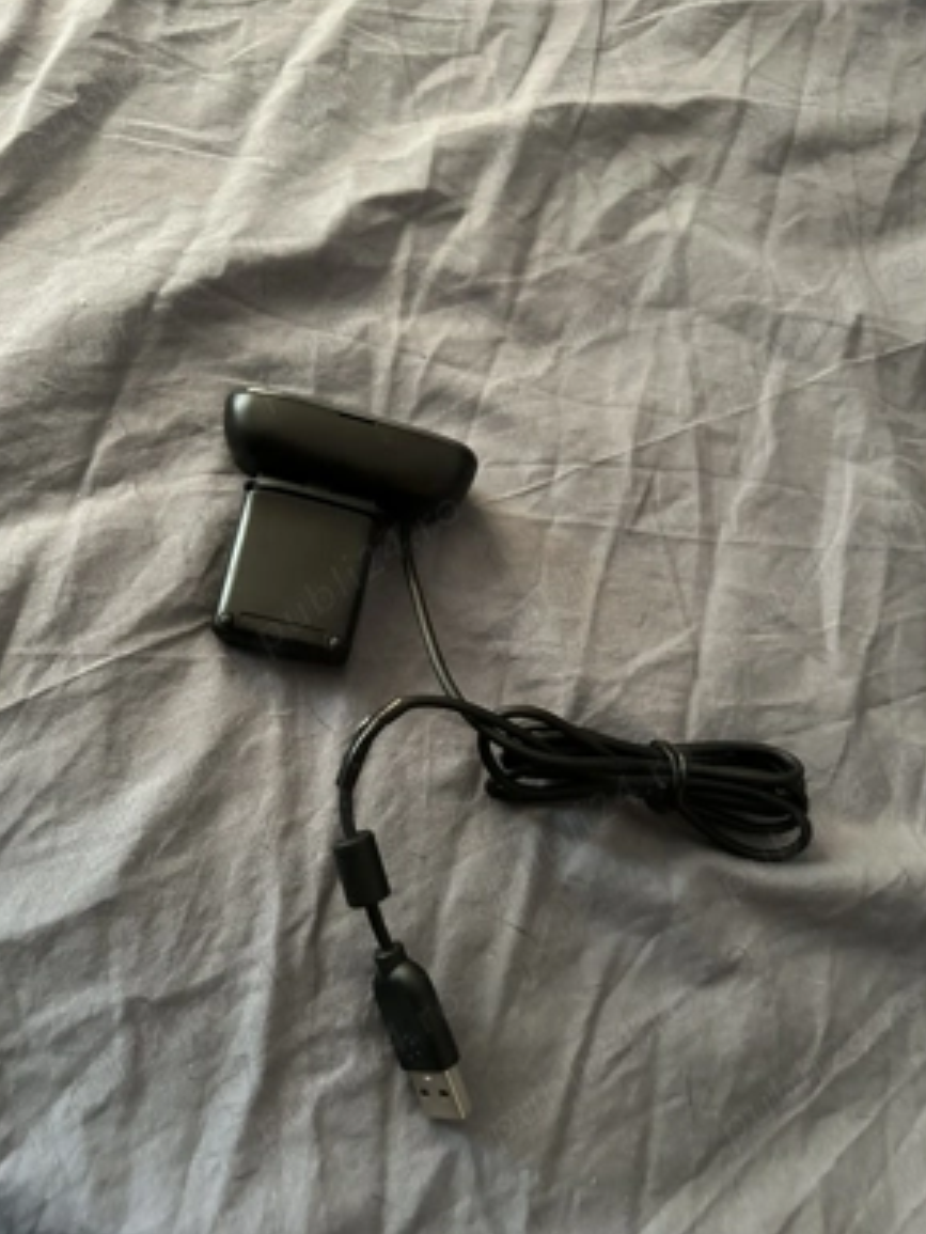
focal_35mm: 27
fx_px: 962
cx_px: 455
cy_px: 622
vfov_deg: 65.3
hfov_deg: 51.4
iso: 640
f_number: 1.5
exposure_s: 1/33
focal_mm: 5.7
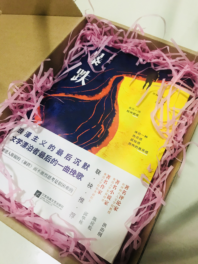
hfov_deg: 49.7
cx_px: 99
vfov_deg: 63.4
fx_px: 214
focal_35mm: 28
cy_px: 132
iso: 100
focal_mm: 3.99
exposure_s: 1/13
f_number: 1.8
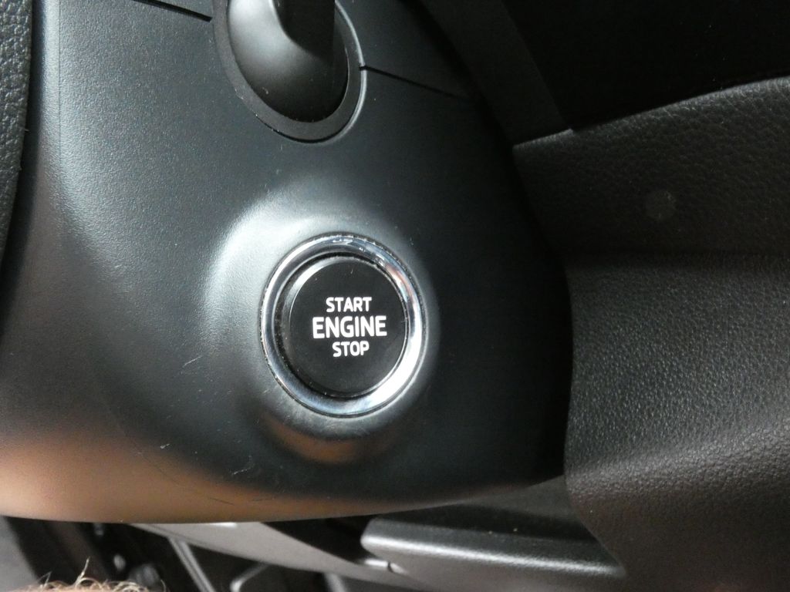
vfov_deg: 40.7
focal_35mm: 35
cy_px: 296
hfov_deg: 52.6
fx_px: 799
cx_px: 395
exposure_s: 1/8
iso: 1600
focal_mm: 6.2
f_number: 5.6
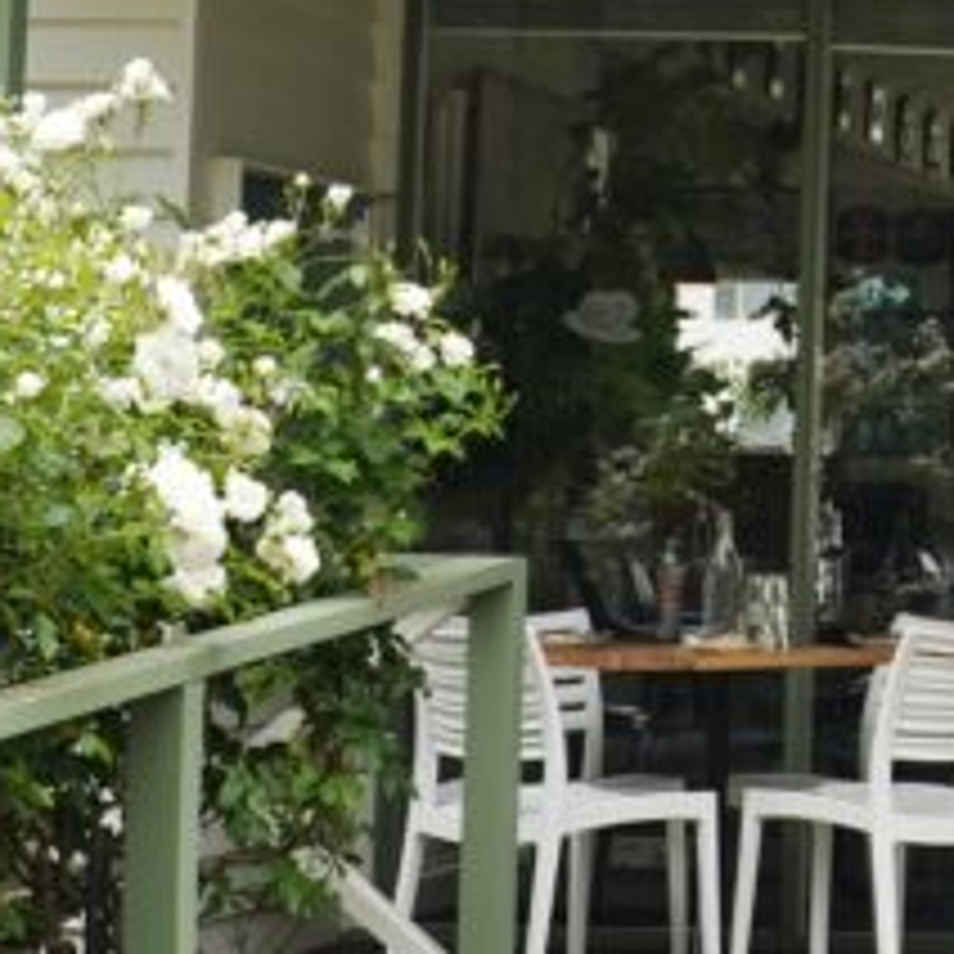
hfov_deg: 13.5
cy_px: 90
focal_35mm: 120
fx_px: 3742
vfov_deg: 14.4
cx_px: 1521
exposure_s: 1/320
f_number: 5
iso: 250
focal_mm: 26
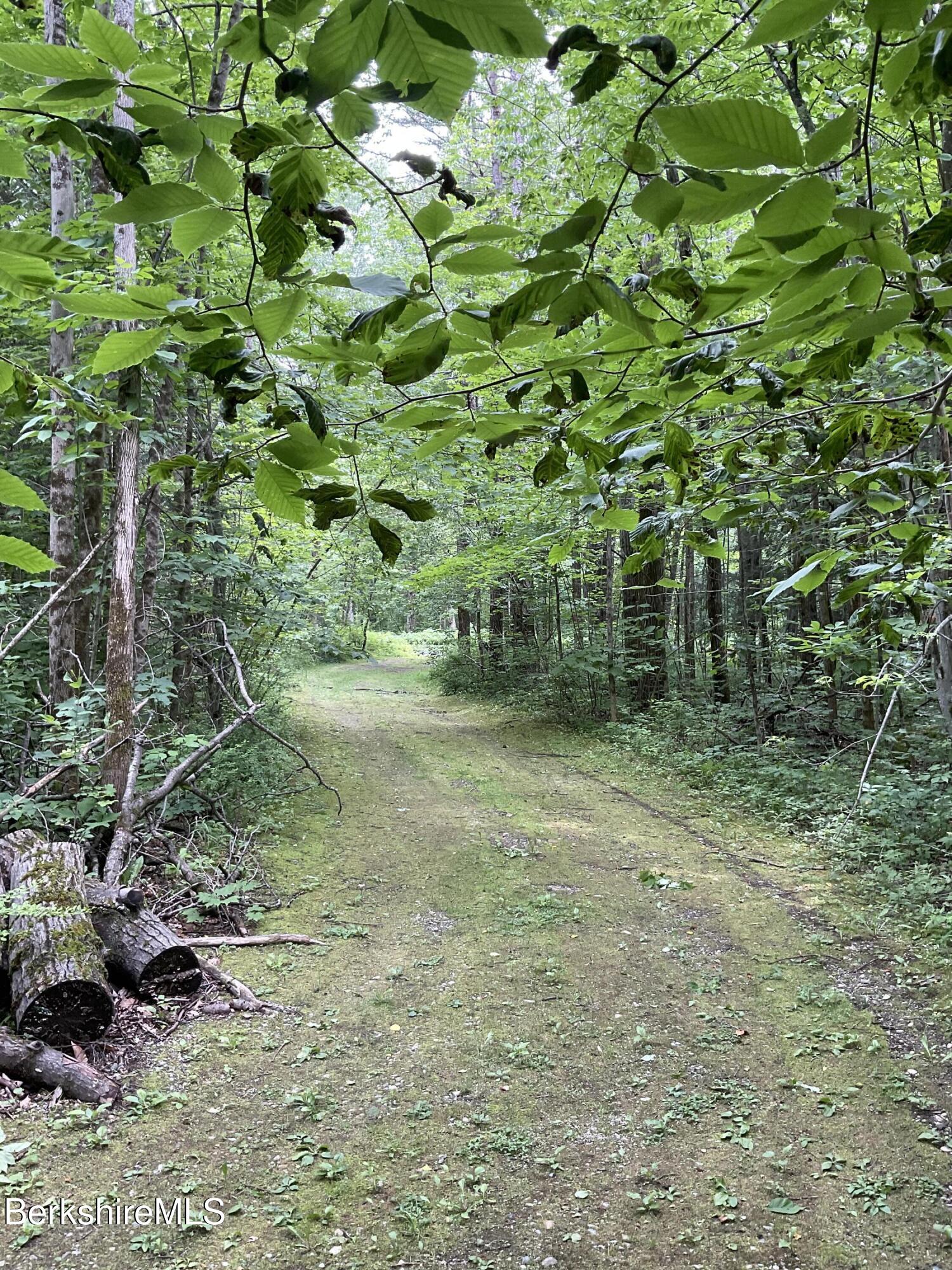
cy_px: 635
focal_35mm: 29
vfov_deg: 61.7
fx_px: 1063
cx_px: 476
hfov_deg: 48.2
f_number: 1.8
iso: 64
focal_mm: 3
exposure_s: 1/122
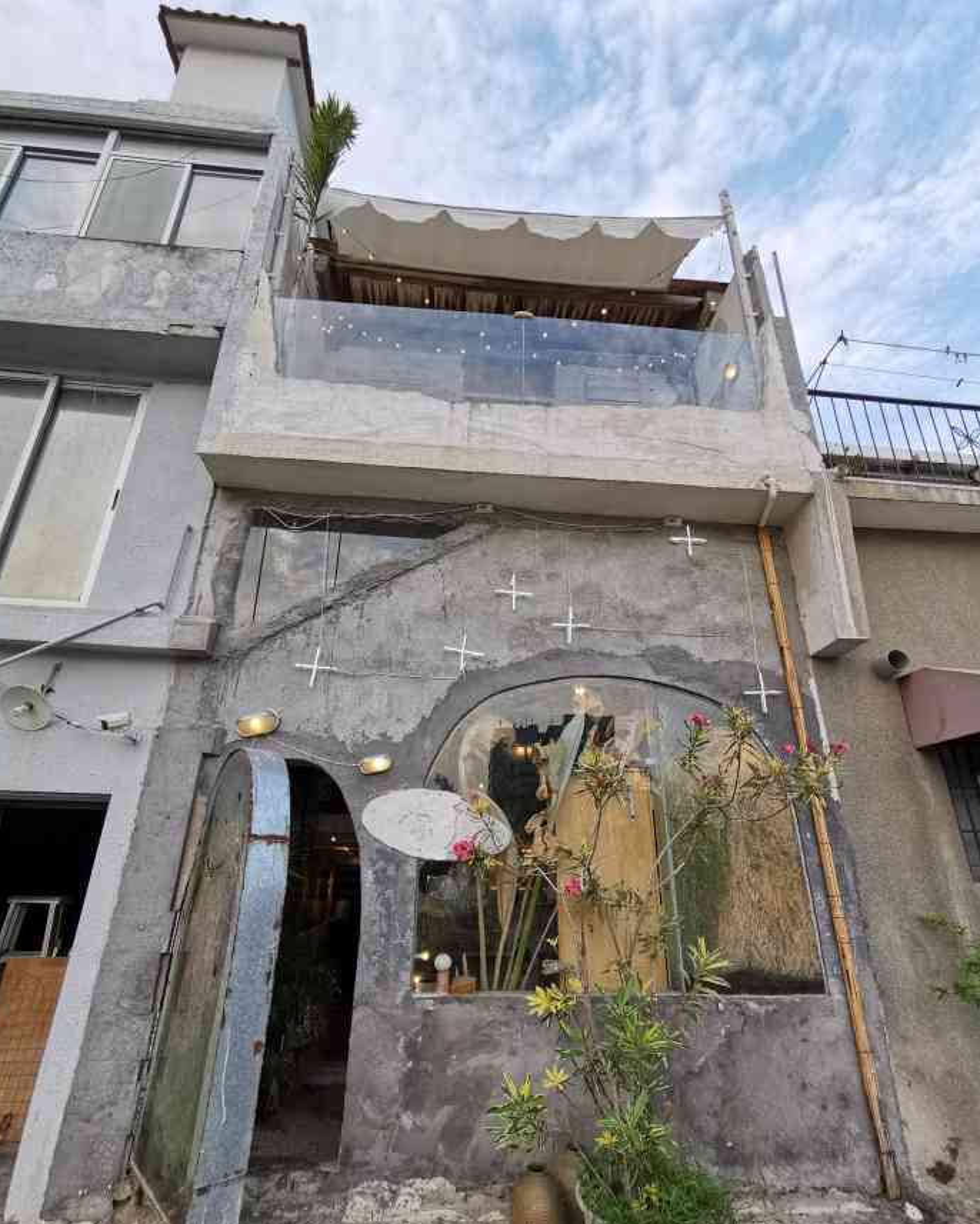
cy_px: 642
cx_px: 487
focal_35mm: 17
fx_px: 616
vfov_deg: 89.6
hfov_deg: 77.0
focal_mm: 2.35
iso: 50
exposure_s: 1/159
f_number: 2.2
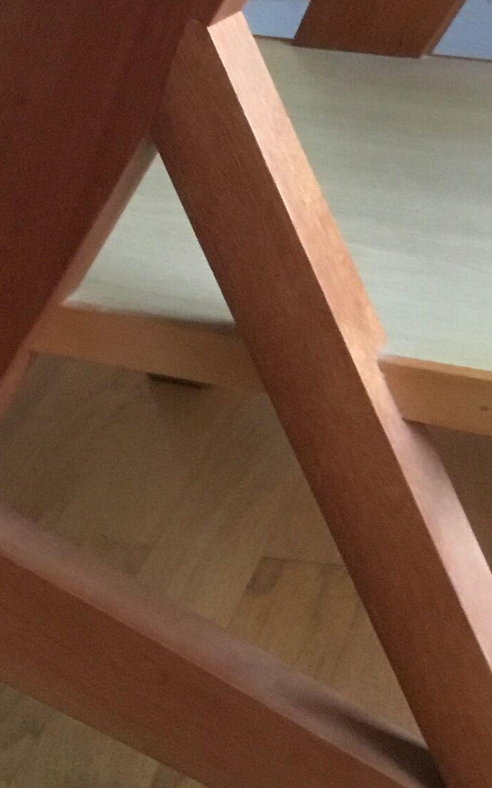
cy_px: 138
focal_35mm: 96
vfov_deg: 21.3
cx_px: 303
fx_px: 2060
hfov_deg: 13.6
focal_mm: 3.3
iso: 400
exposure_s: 1/17
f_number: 2.4
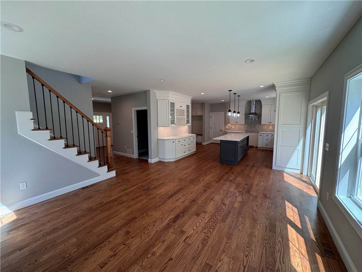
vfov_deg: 85.7
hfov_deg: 102.1
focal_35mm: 14
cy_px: 136
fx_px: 146
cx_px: 181
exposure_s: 1/120
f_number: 2.2
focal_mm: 2.22
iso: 100
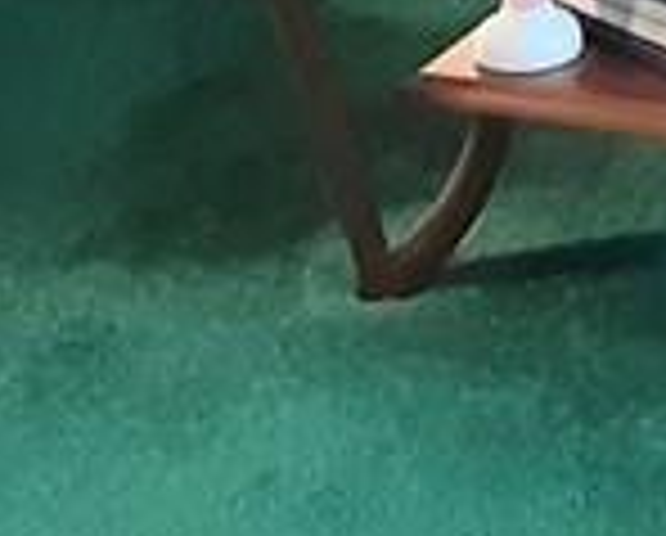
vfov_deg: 7.7
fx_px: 3595
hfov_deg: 10.2
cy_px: -950
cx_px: 994
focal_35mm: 182
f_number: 1.9
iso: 250
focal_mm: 2.91
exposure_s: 1/24
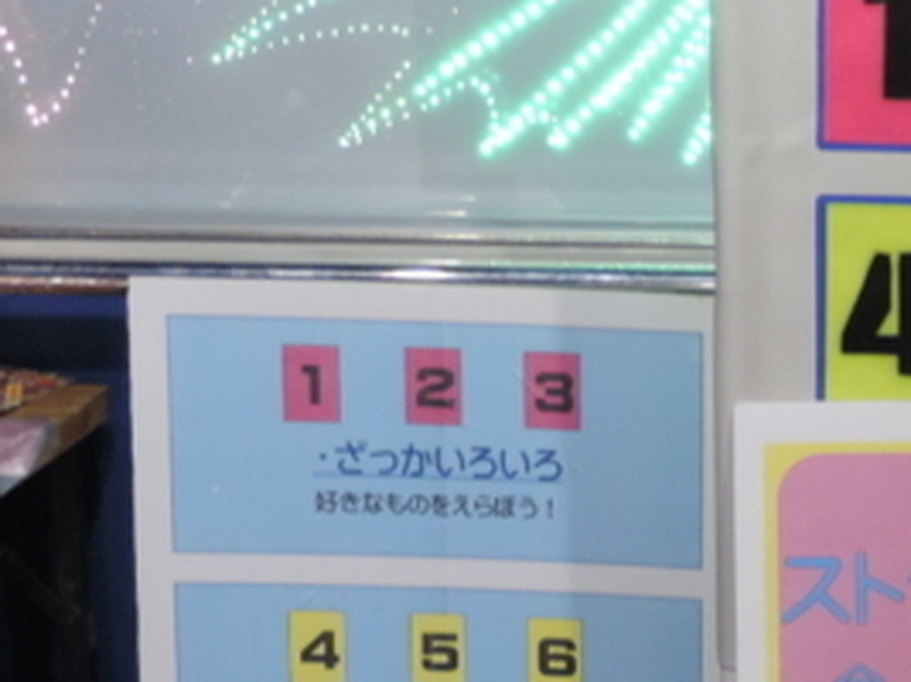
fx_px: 3393
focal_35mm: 129
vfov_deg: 11.4
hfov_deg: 14.7
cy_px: 638
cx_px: 1163
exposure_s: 1/13
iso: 560
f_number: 3.4
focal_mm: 7.6
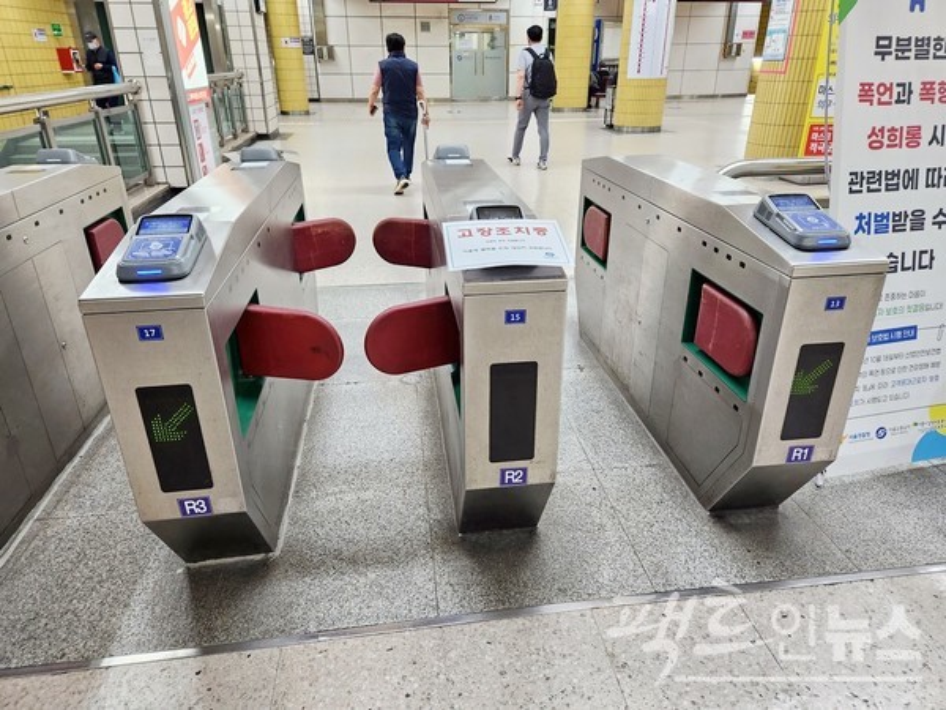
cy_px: 355
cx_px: 473
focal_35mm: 23
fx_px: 629
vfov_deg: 58.9
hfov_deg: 73.9
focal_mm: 5.4
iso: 250
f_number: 1.8
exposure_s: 1/120
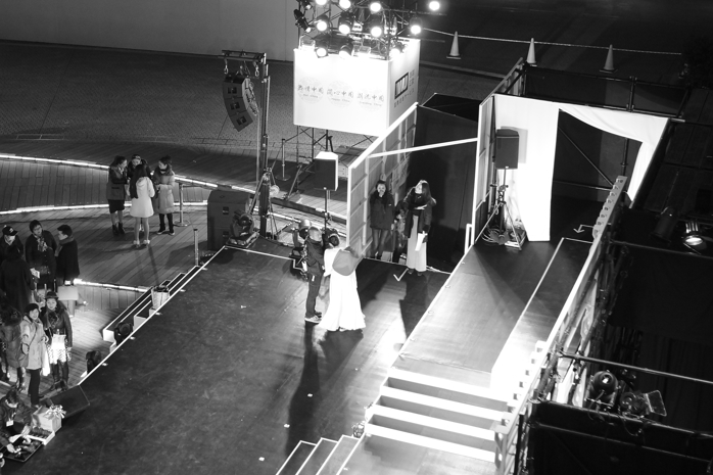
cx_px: 193
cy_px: 191
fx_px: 1307
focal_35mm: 66
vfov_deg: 20.6
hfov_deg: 30.1
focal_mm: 30
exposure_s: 1/30
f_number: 2
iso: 640
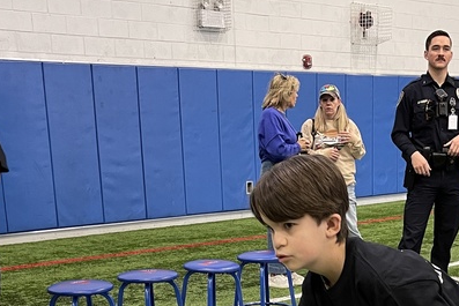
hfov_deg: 29.8
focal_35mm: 67
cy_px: 372
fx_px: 855
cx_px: 323
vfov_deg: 19.1
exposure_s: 1/60
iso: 160
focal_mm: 5.1
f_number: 1.6
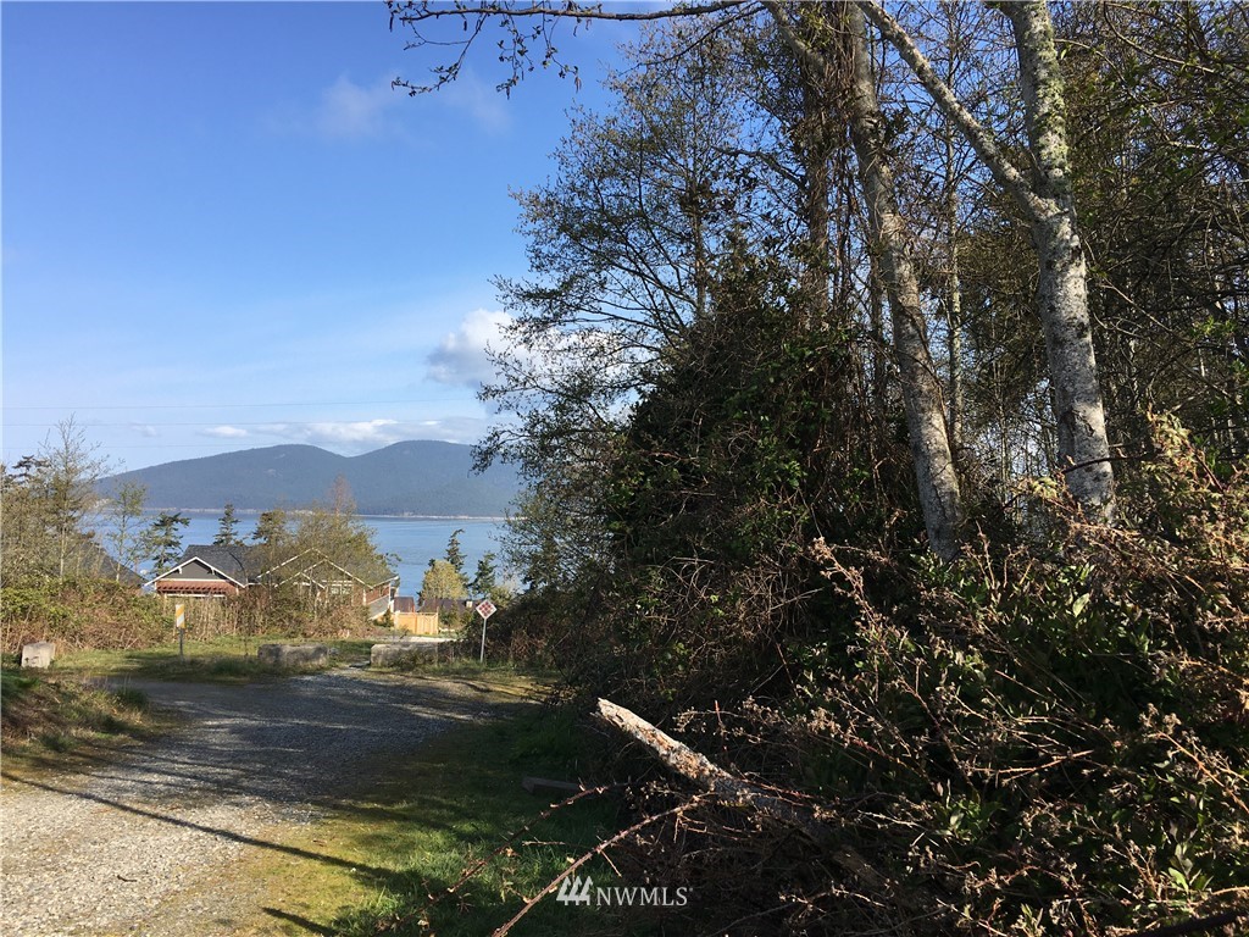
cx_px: 624
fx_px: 1046
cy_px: 468
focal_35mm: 29
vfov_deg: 48.2
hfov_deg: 61.7
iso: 25
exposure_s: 1/1241
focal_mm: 4.15
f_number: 2.2
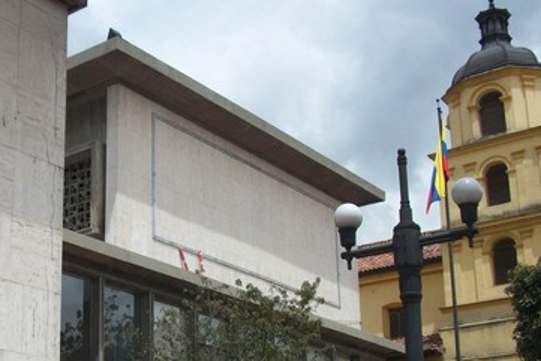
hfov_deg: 33.1
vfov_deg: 22.6
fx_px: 887
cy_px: 307
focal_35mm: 59
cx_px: 124
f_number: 8.8
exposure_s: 1/250
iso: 80
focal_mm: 5.7
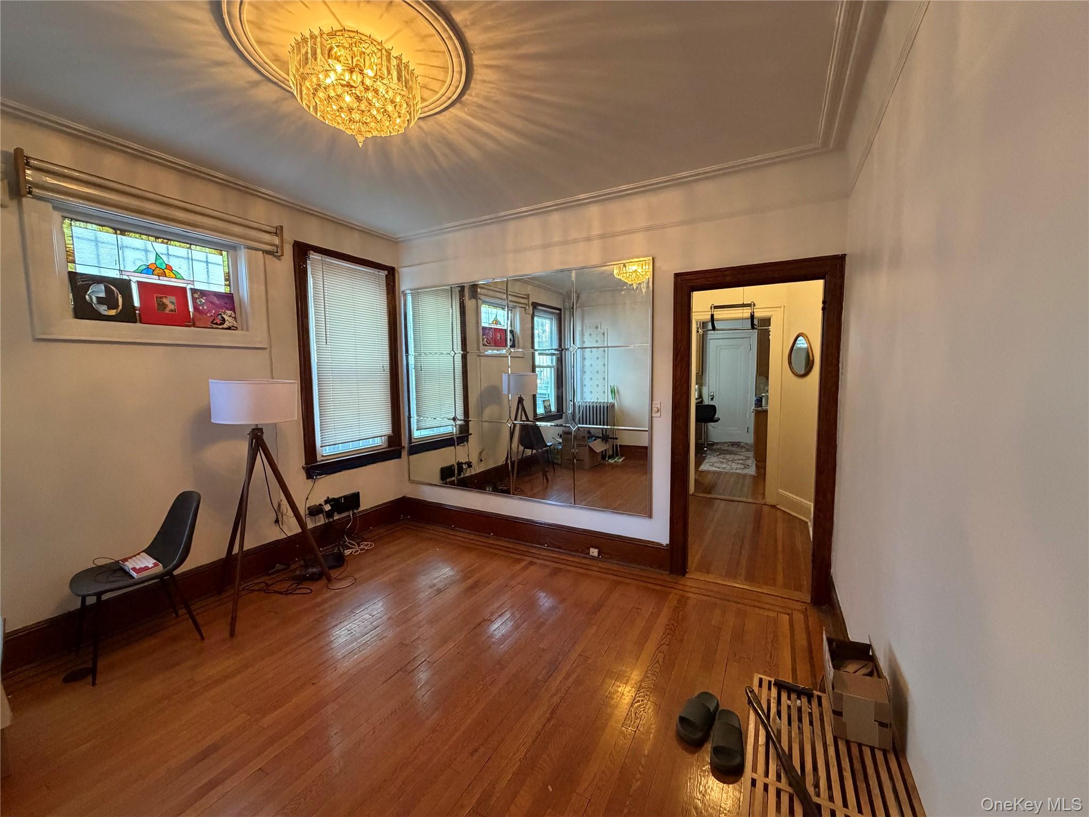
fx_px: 440
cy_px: 408
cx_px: 544
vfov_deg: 85.7
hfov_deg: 102.1
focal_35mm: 14
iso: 500
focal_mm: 2.22
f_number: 2.2
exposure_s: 1/60
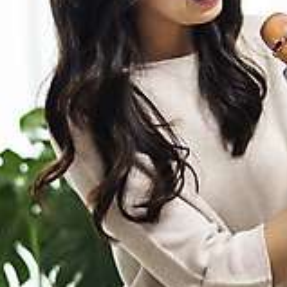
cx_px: 192
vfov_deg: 10.9
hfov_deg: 10.9
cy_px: 79
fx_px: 1501
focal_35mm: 160
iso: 640
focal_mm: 50
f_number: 1.8
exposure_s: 1/640
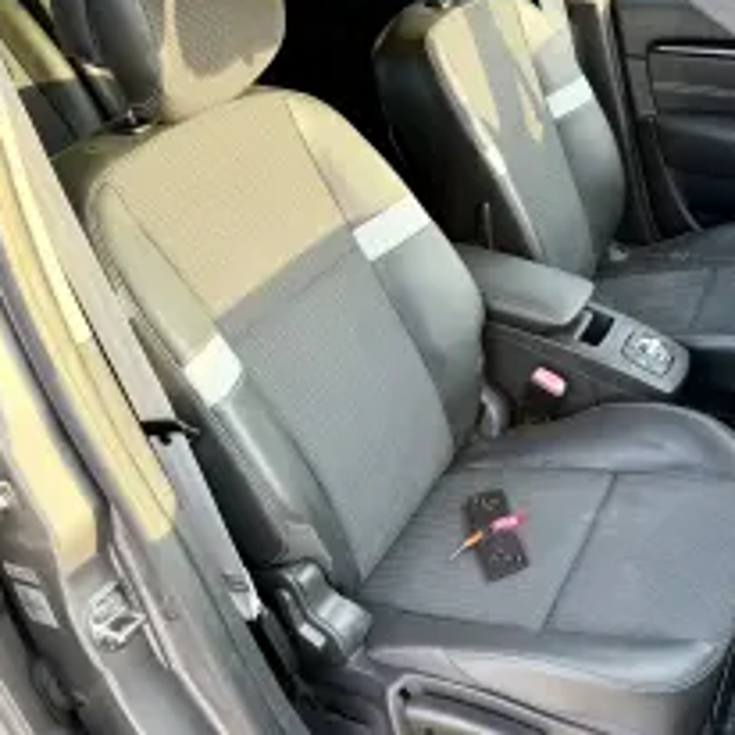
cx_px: 532
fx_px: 889
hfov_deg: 43.8
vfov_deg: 44.9
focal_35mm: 37
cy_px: 350
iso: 125
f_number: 1.78
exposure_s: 1/197
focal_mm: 6.76
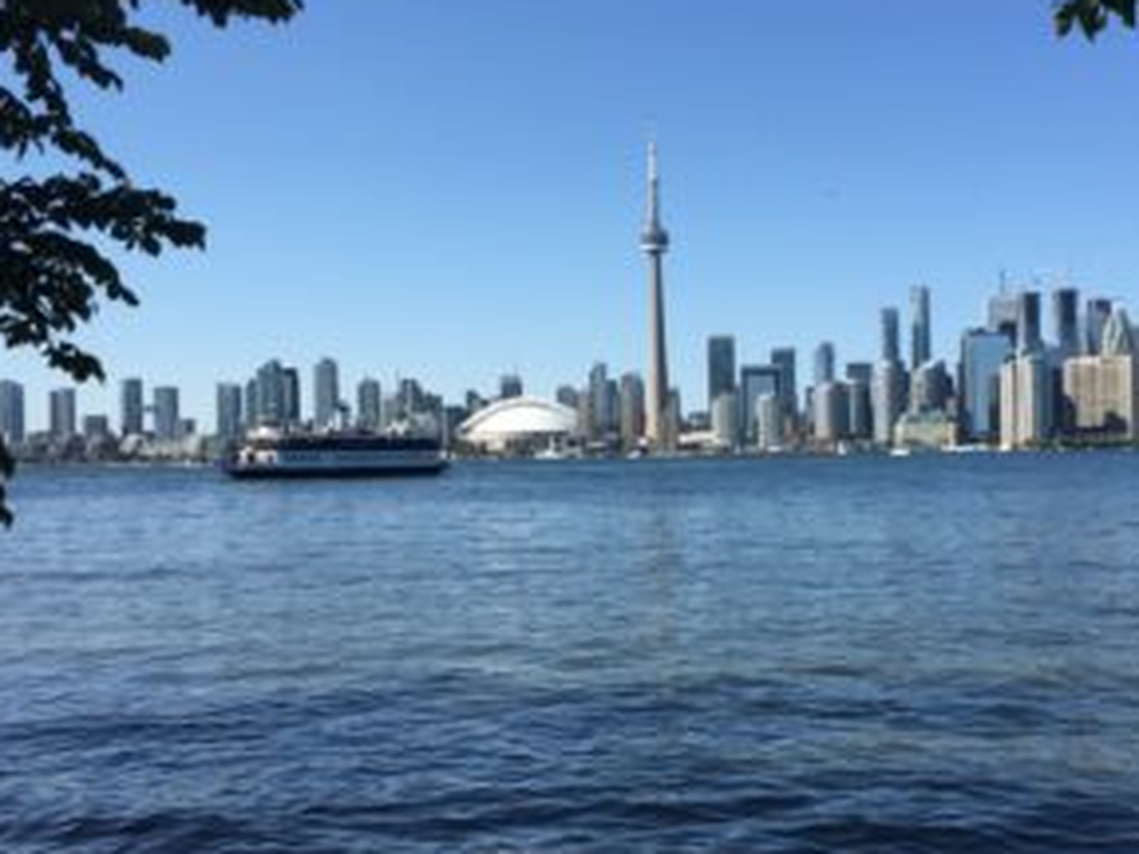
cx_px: 678
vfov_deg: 33.6
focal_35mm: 43
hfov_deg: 43.6
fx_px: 1415
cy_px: 459
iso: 32
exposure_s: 1/1721
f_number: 2.2
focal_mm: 4.15
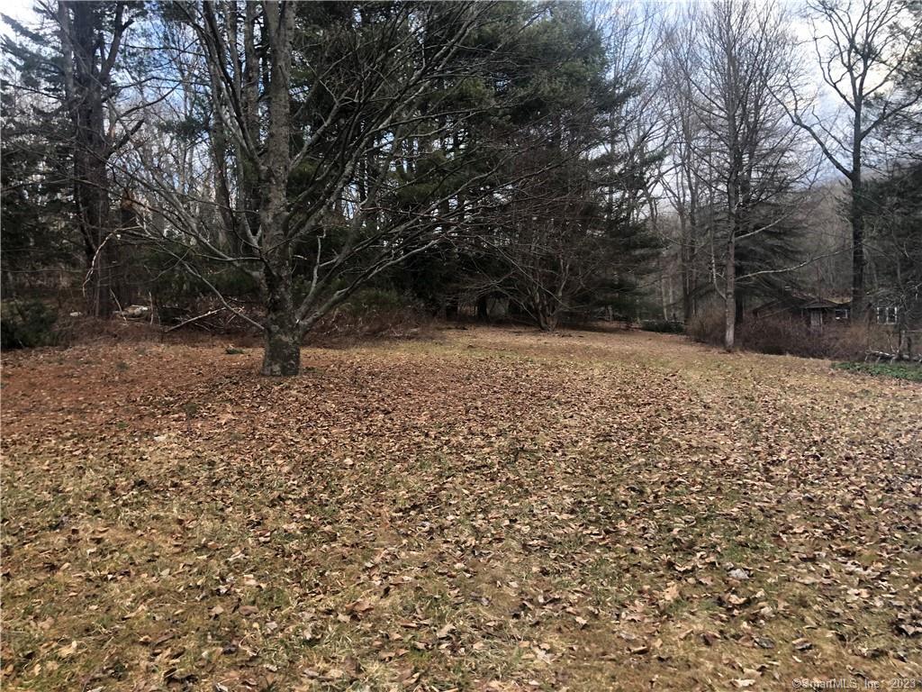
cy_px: 346
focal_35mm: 28
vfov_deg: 49.7
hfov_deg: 63.4
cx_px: 461
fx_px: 746
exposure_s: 1/120
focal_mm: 3.99
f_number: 1.8
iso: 25
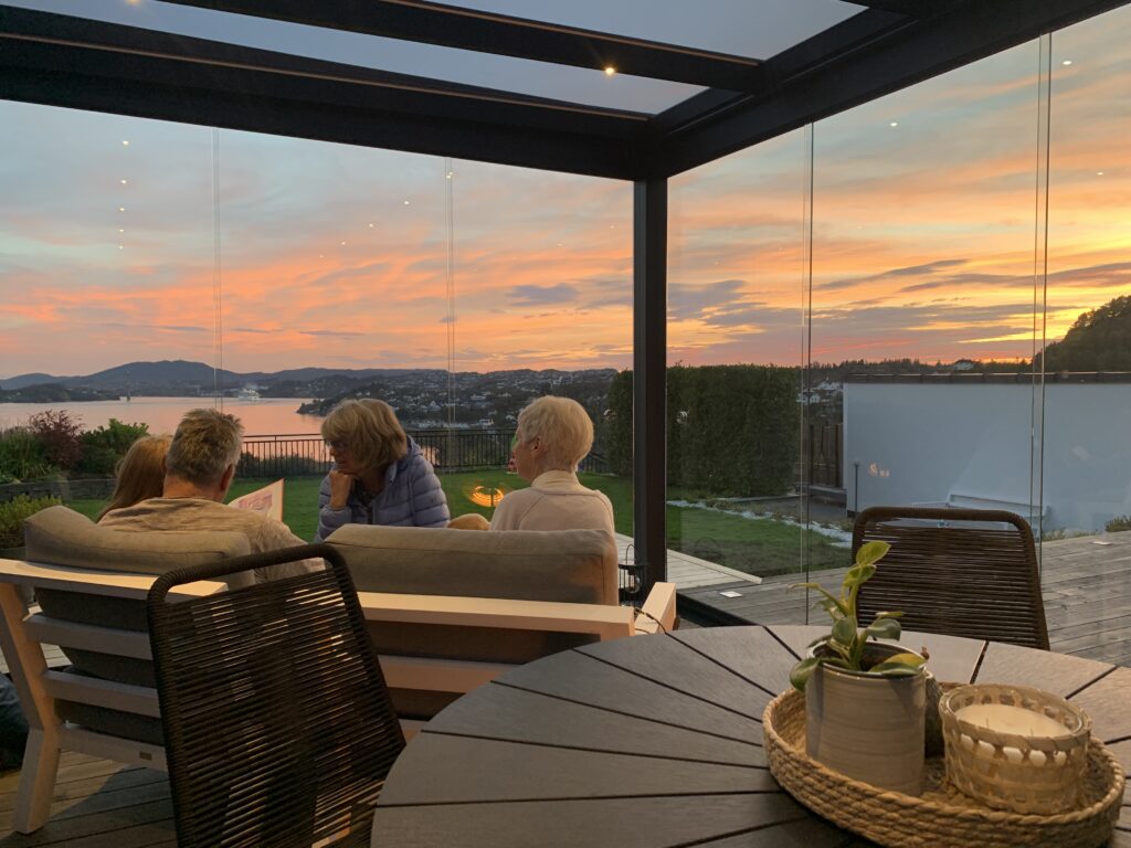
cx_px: 566
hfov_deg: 67.3
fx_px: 849
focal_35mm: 26
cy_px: 424
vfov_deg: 53.1
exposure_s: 1/106
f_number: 1.8
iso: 100
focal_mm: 4.25
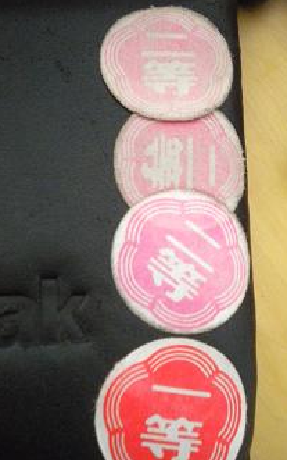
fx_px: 600
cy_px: 251
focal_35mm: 48
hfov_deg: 26.8
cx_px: 183
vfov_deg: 41.8
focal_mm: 7.4
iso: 800
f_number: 3.5
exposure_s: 1/13.1
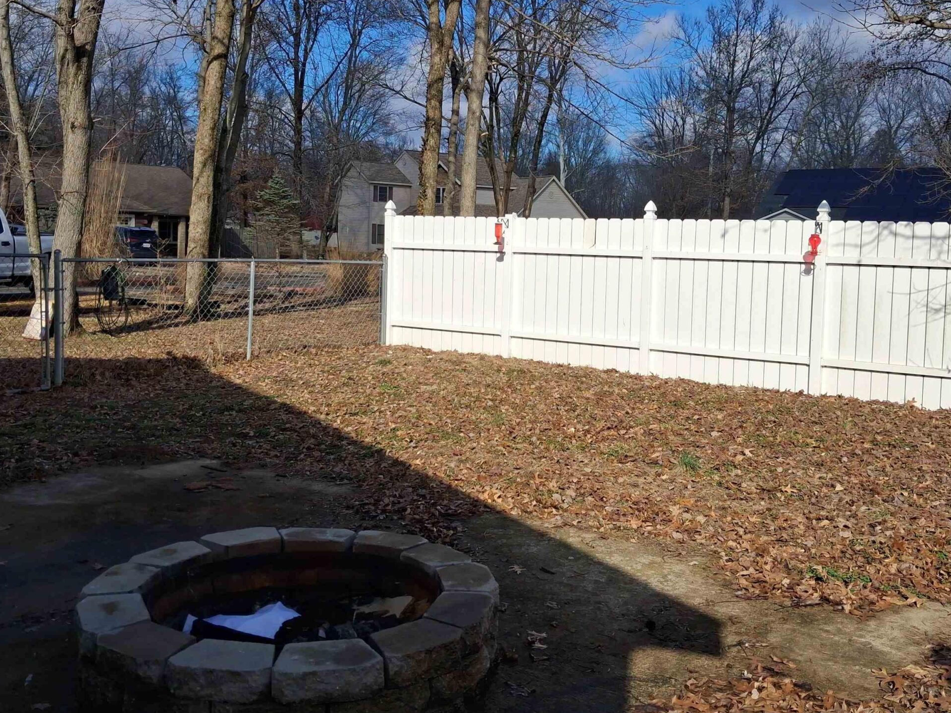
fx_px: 989
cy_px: 321
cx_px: 504
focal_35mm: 36
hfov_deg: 51.3
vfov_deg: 39.6
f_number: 1.8
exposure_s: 1/1337
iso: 20
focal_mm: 4
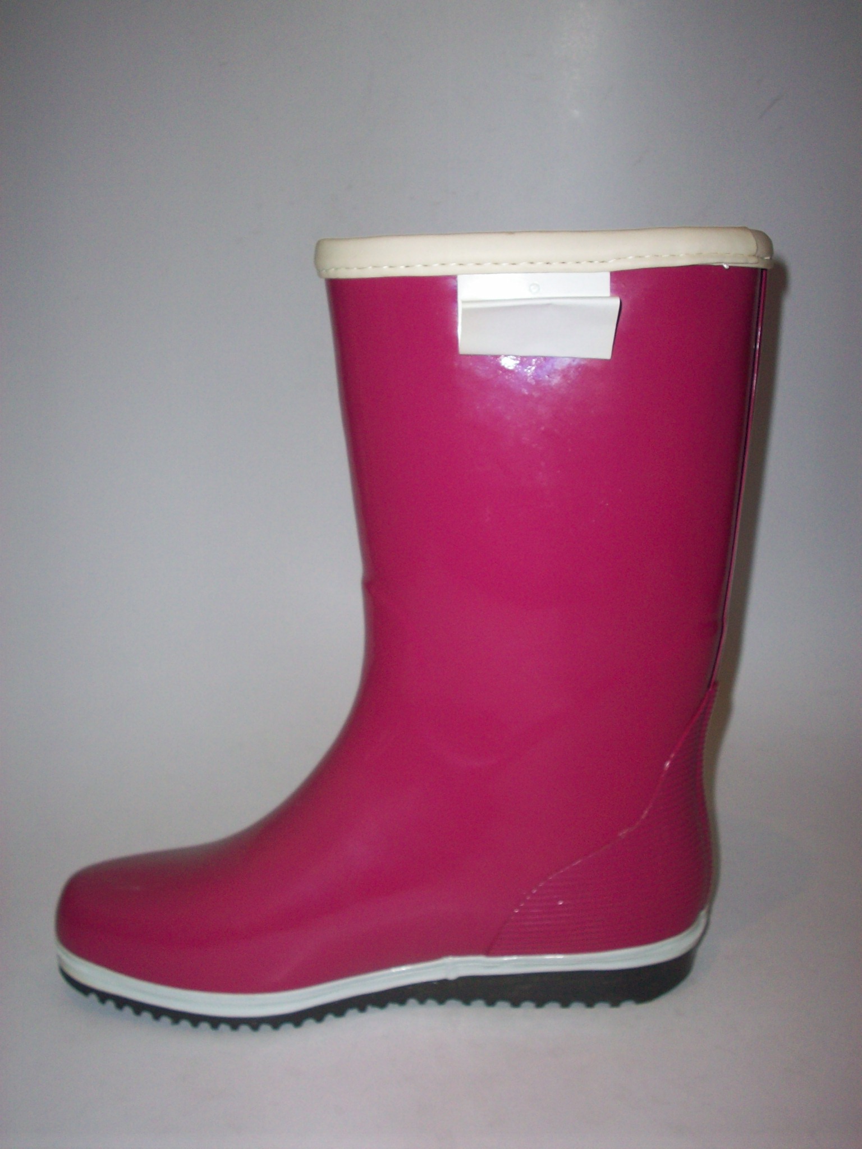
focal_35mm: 37
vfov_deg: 50.1
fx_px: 1228
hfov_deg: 38.7
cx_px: 431
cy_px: 574
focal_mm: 6.2
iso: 80
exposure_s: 1/64
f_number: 2.8
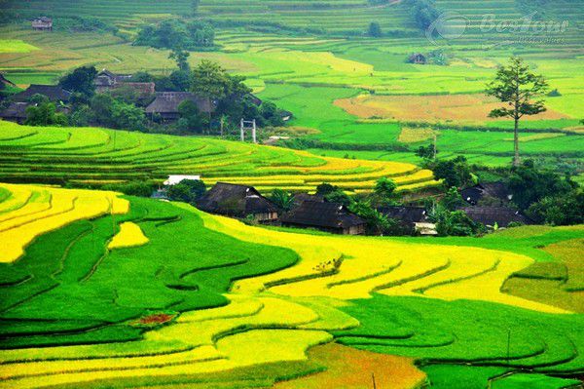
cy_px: 194
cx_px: 292
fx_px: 2553
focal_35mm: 158
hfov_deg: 13.1
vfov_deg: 8.7
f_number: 8
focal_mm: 105
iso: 220
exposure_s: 1/60
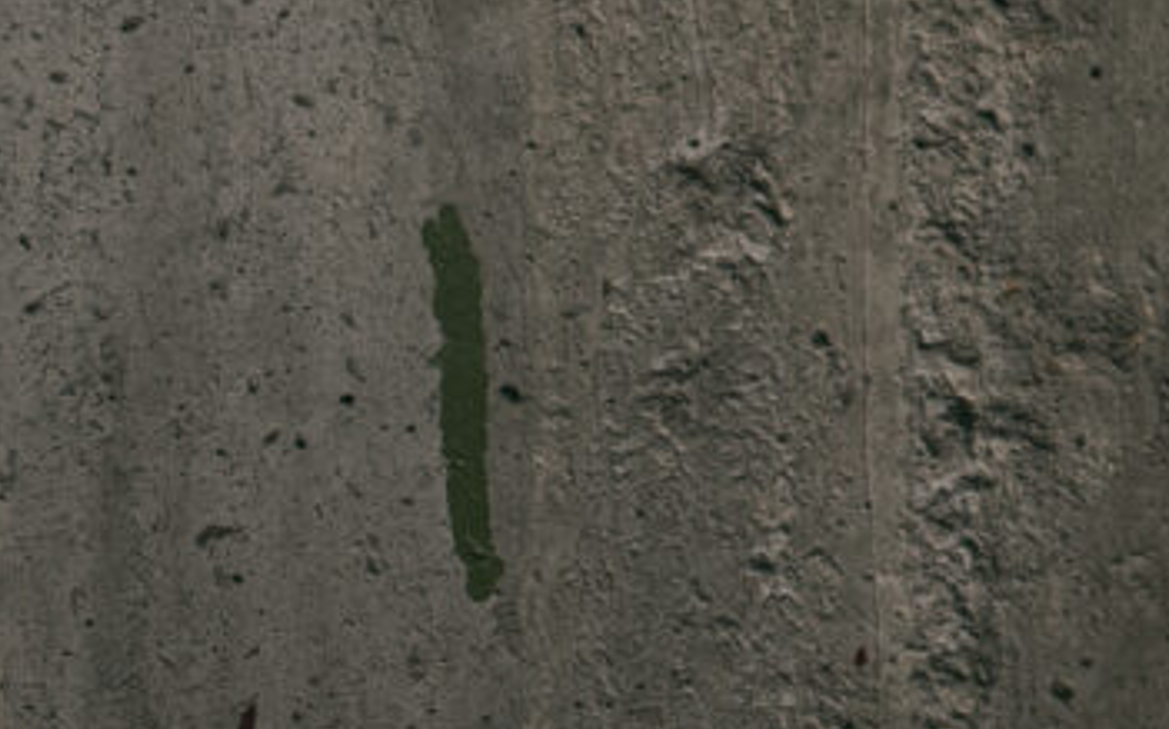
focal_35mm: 372
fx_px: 11846
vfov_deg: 3.4
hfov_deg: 5.3
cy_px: -1819
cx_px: 3830
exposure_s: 1/160
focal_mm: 50
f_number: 7.1
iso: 400
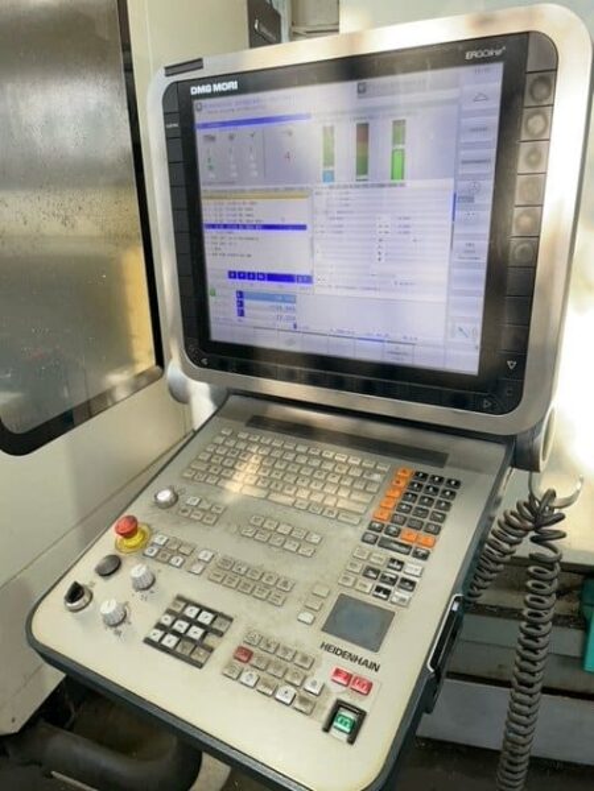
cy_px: 396
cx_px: 297
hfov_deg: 53.1
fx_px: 595
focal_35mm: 26
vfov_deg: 67.3
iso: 50
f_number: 1.6
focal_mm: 4.2
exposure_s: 1/100
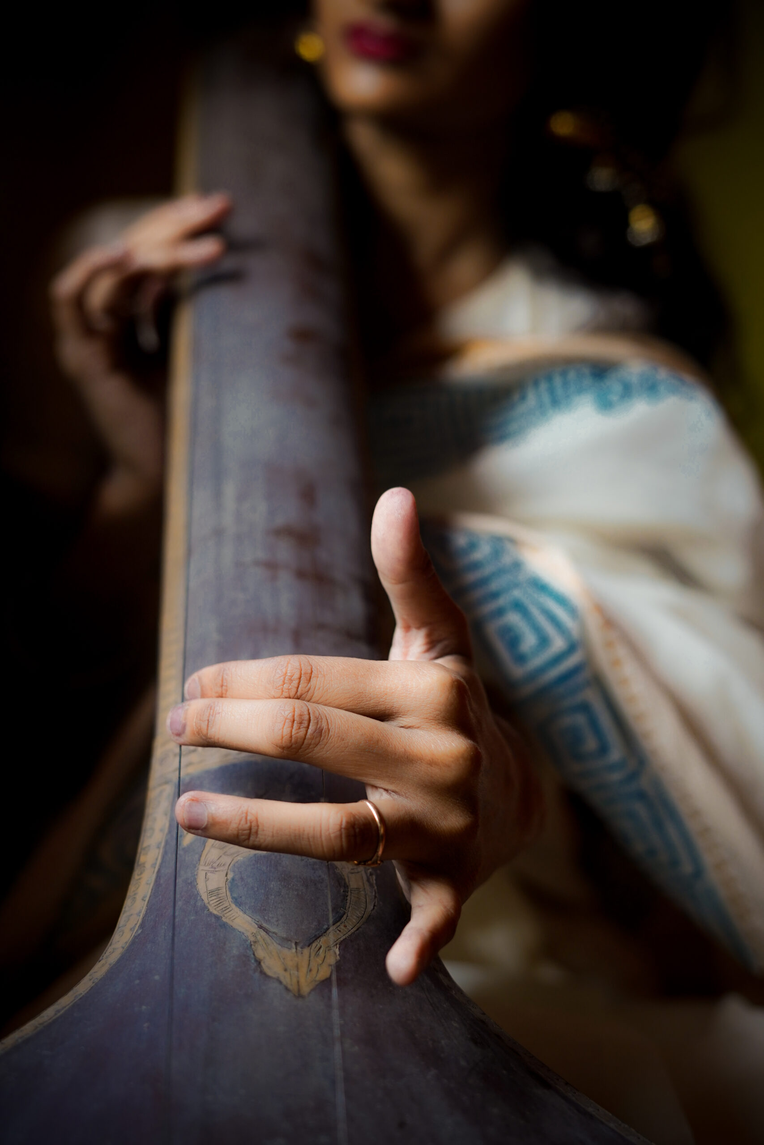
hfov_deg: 27.0
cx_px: 382
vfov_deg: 39.6
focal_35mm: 50
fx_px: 1591
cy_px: 572
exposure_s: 1/80
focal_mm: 50
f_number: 3.2
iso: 640
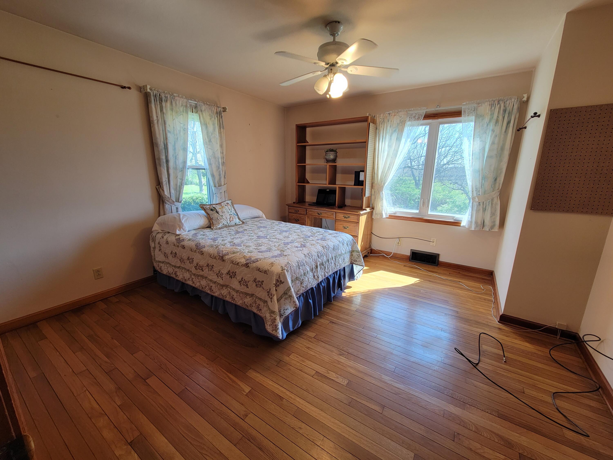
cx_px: 306
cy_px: 230
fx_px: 230
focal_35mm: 13
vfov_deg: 89.9
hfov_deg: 106.2
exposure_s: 1/60
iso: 80
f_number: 2.2
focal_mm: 2.2
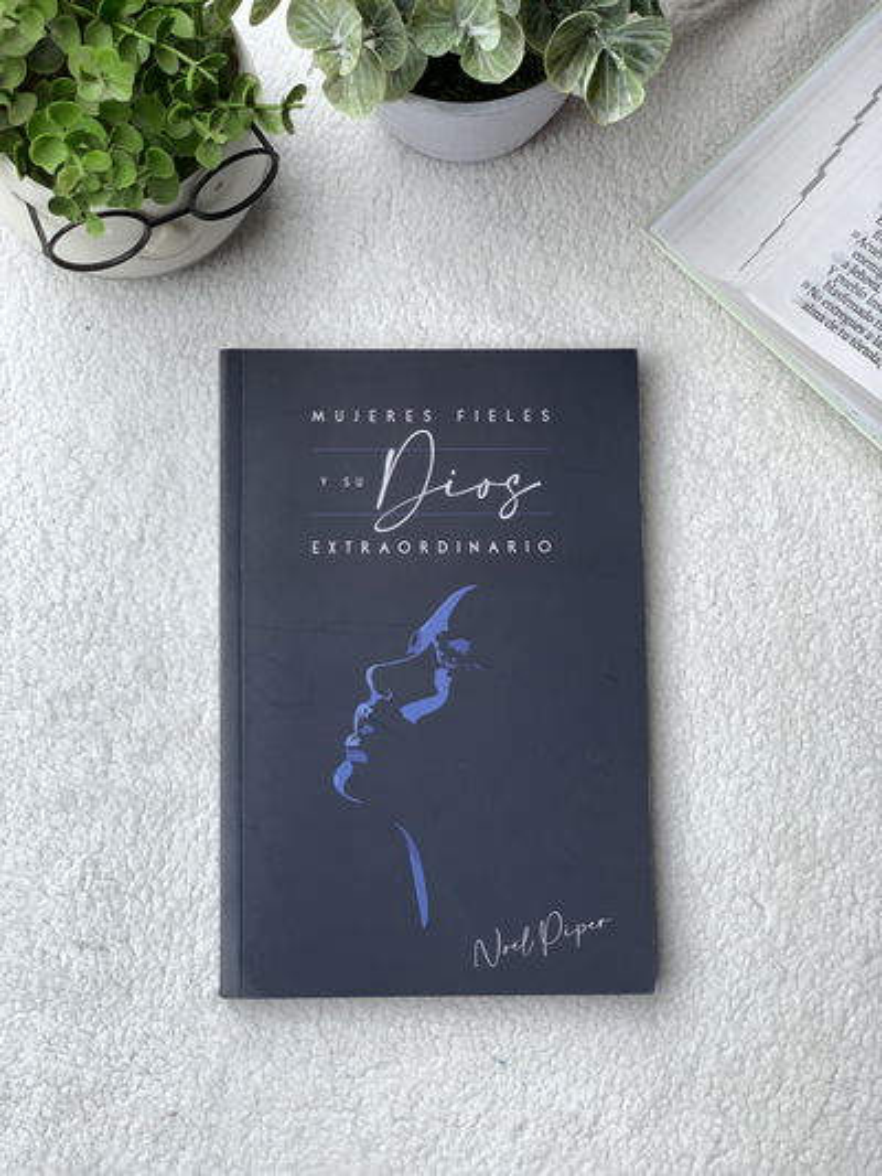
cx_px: 441
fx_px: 1766
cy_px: 588
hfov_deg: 28.0
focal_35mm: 52
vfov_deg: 36.8
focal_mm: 6
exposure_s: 1/254
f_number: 2.4
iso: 16
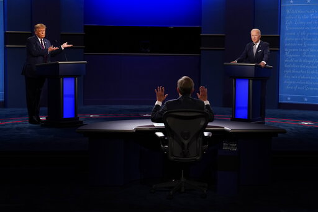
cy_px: 106
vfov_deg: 18.7
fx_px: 645
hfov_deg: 27.7
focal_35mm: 73
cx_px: 159
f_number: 4.5
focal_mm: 73
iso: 3200
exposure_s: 1/250
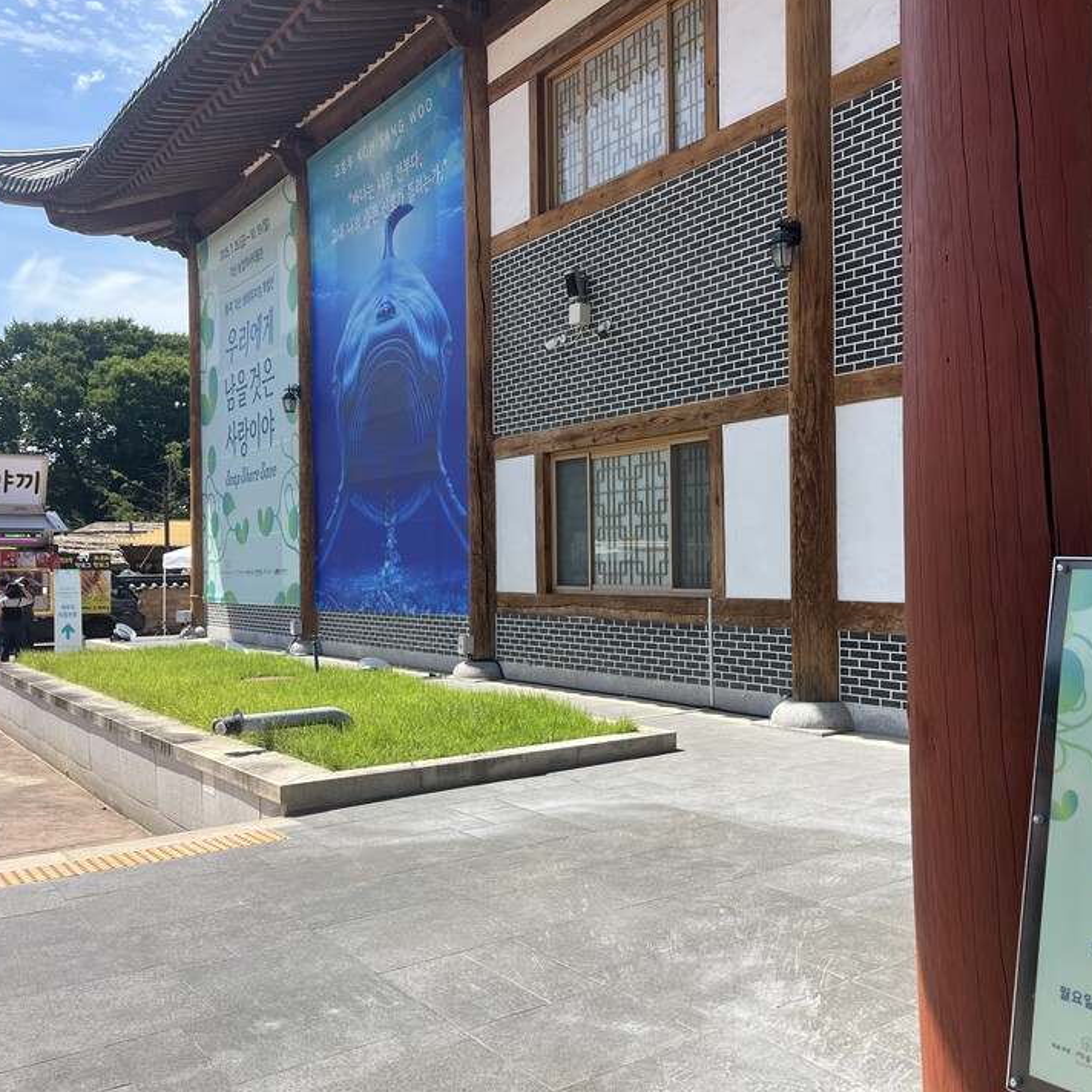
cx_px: 718
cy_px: 541
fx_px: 1106
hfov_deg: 51.7
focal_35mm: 31
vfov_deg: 52.5
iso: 50
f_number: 1.6
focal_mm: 5.1
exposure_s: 1/2463
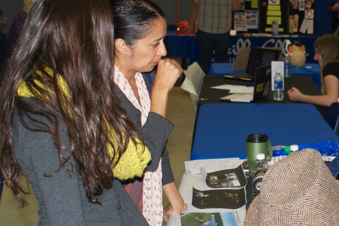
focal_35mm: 92
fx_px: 866
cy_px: 151
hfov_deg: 21.6
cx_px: 315
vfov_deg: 14.8
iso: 280
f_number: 4
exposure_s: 1/60
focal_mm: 28
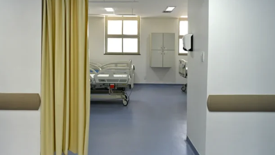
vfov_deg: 47.5
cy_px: 66
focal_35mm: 24
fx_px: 175
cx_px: 128
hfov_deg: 76.2
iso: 800
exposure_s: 1/125
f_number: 5.6
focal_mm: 20
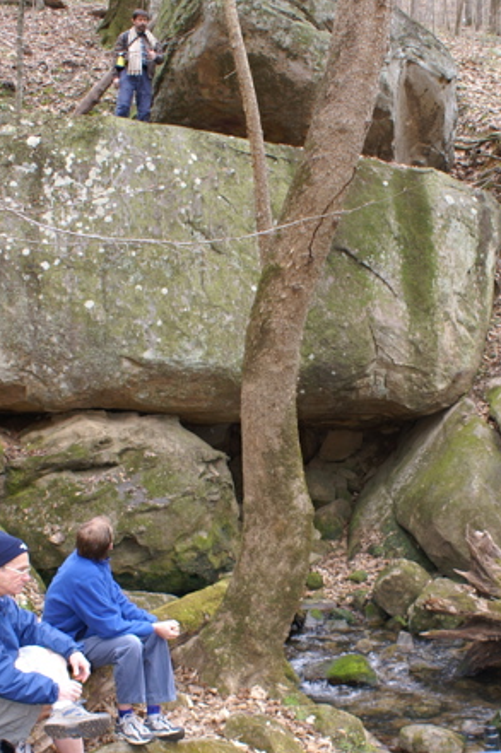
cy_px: 456
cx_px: 325
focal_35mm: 46
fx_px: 962
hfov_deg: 29.0
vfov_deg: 42.6
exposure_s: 1/80
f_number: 3.5
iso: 100
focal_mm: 18
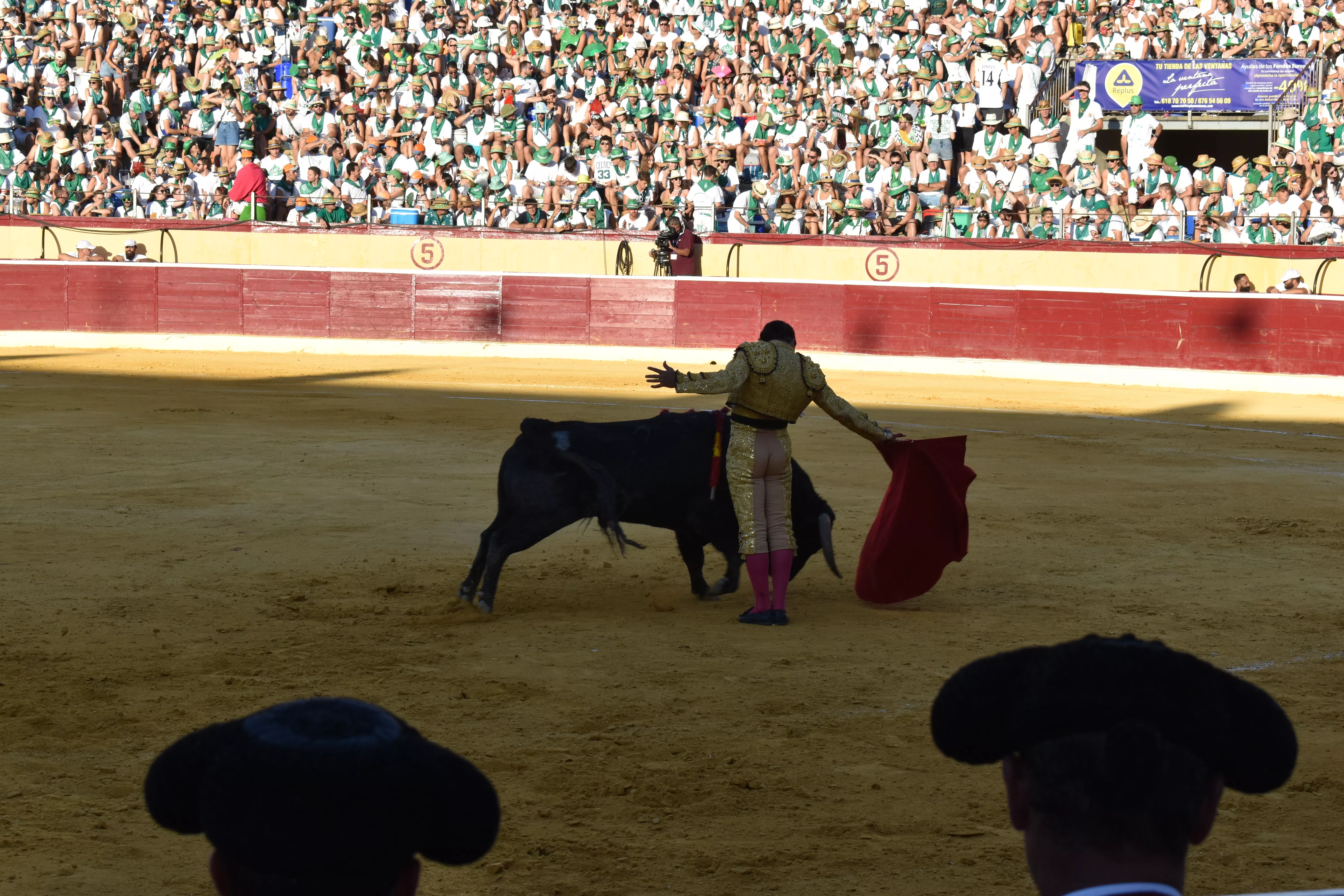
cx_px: 672
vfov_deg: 16.6
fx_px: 3080
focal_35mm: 82
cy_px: 448
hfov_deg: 24.6
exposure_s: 1/400
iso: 400
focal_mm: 55
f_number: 10
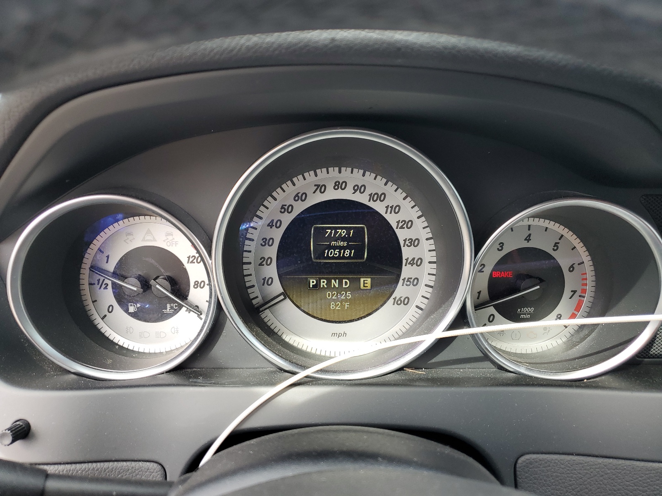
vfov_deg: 53.1
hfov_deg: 67.3
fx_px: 497
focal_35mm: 26
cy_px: 248
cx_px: 331
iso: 50
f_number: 1.5
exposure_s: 1/185
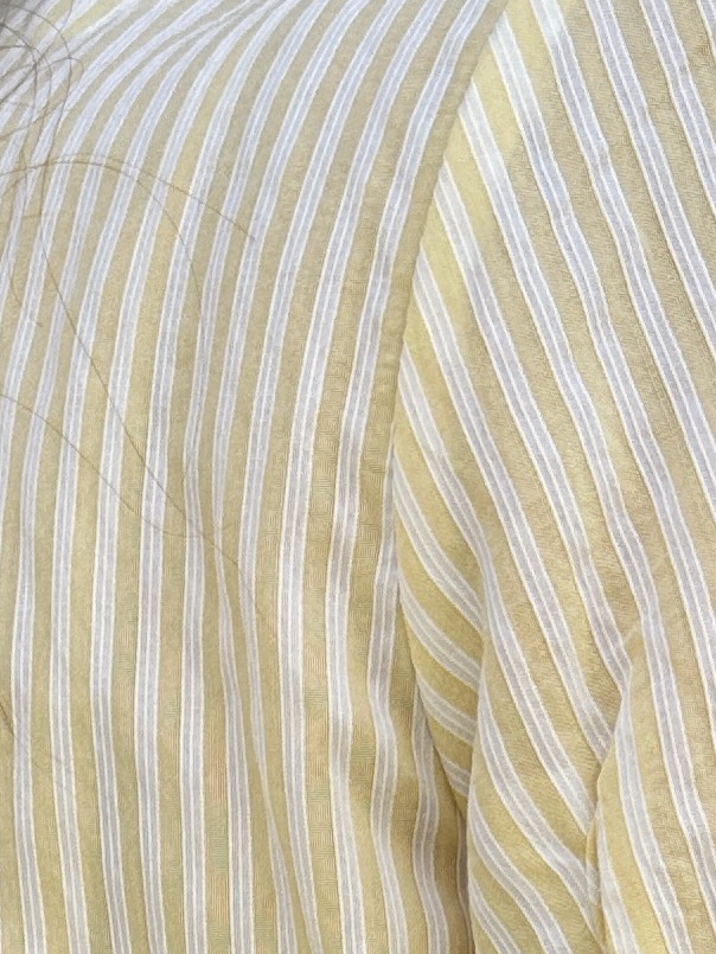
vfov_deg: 15.8
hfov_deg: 14.5
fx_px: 2812
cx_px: 344
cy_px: 1813
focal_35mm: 102
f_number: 1.78
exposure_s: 1/699
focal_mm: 6.86
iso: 80
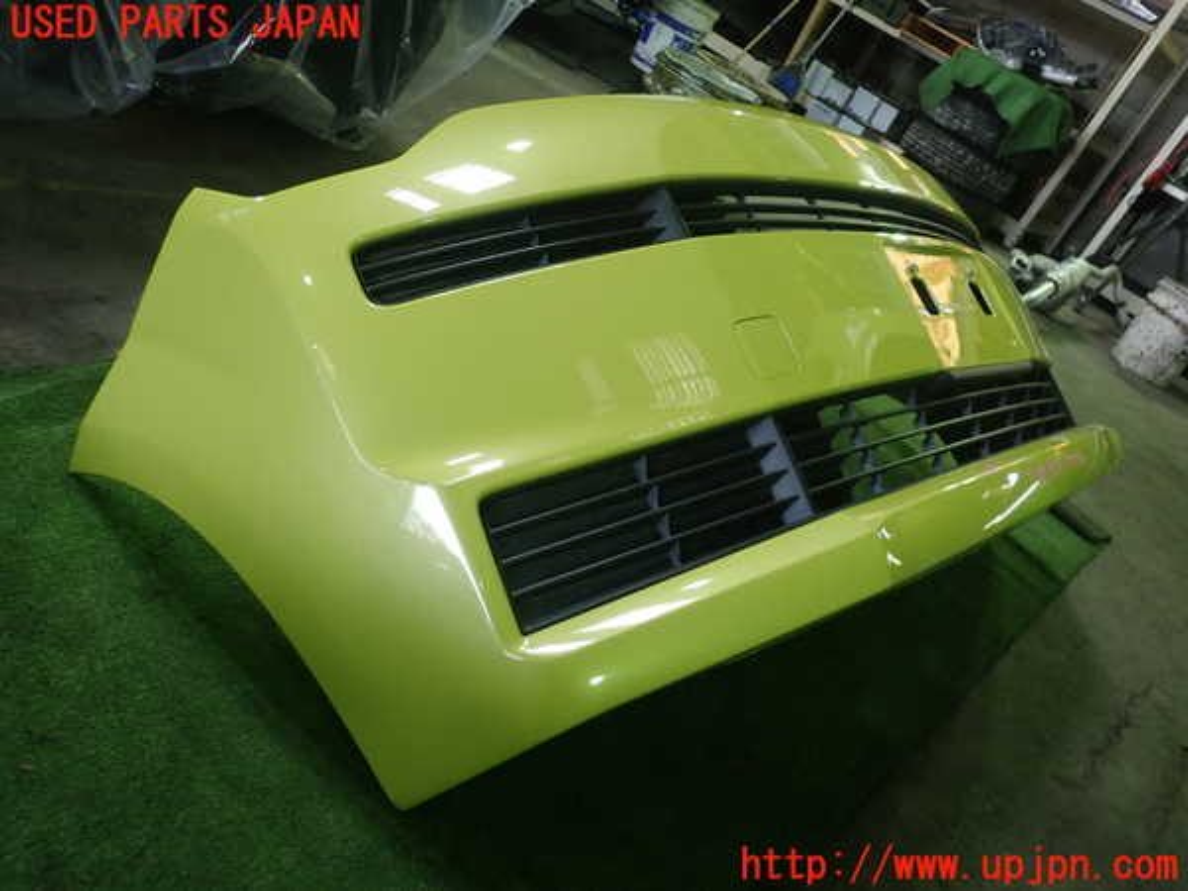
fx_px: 1030
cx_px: 594
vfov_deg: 46.8
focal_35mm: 30
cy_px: 446
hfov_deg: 60.0
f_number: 2.3
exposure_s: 1/40
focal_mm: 5.5
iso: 200
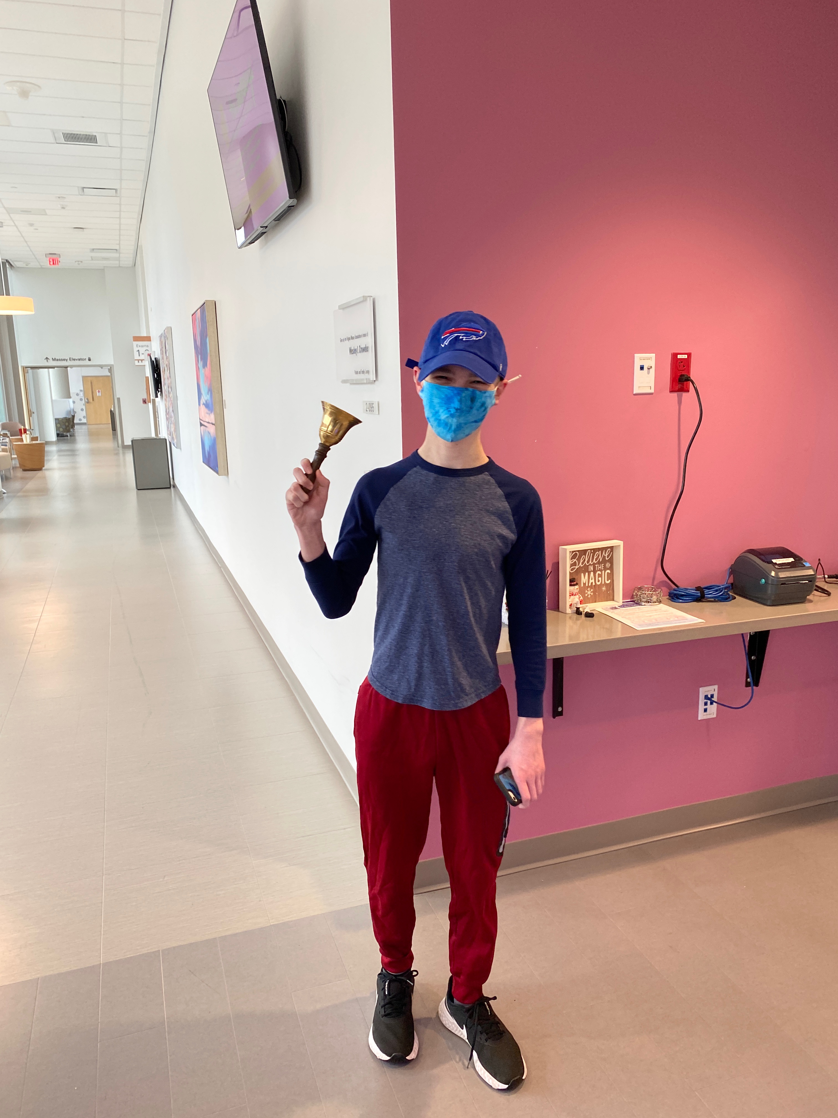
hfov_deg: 53.1
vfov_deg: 67.3
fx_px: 839
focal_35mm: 26
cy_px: 559
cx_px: 419
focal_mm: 4.25
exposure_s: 1/67
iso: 64
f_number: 1.8
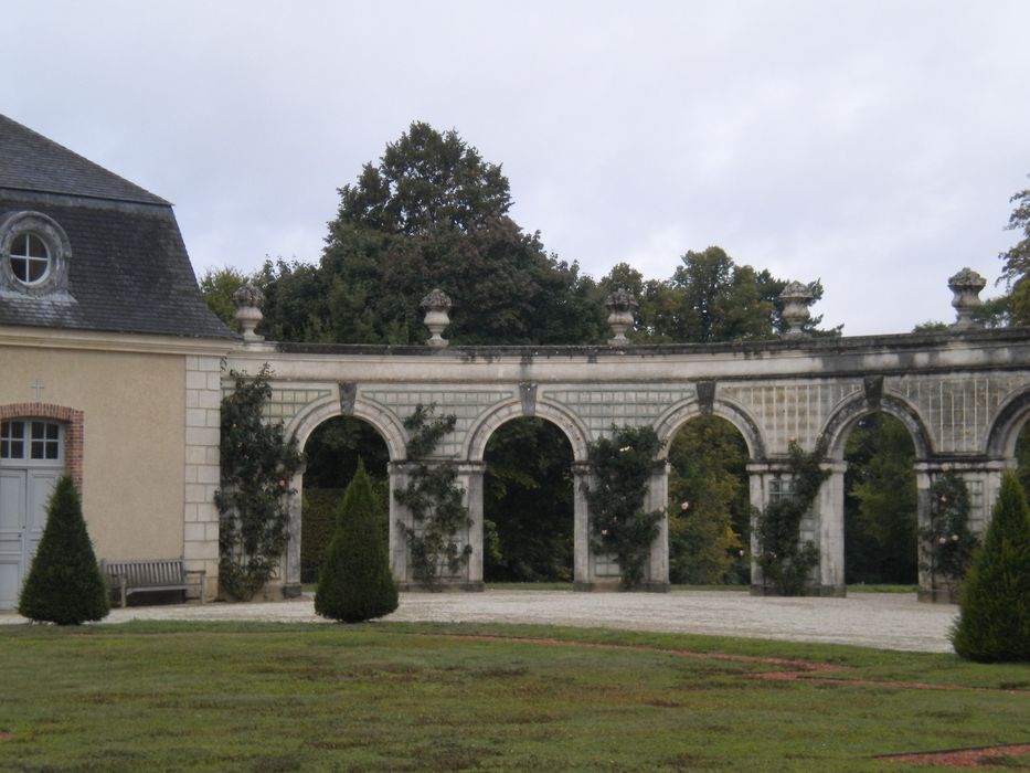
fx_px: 2857
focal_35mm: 96
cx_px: 515
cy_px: 386
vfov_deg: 15.4
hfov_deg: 20.4
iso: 207
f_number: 5.7
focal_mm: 17.3
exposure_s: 1/438
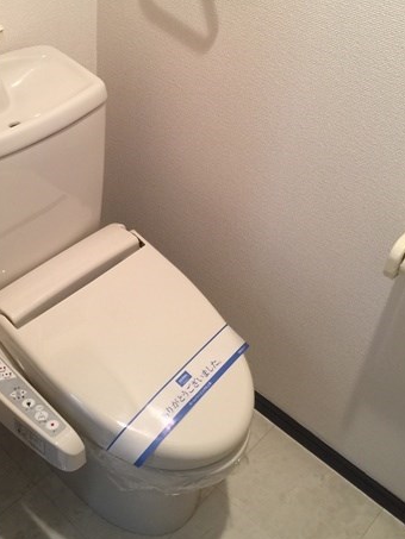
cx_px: 126
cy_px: 221
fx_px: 639
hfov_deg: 34.7
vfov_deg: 45.6
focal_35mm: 41
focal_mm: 4.15
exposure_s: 1/15
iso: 80
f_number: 2.2
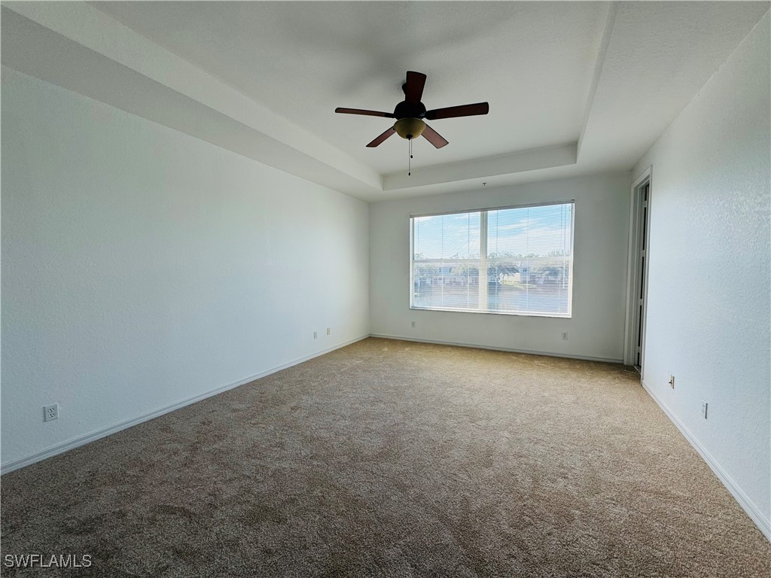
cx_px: 386
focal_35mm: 14
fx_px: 312
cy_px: 289
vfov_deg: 85.7
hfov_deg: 102.1
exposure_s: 1/233
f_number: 2.2
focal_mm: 2.22
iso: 40
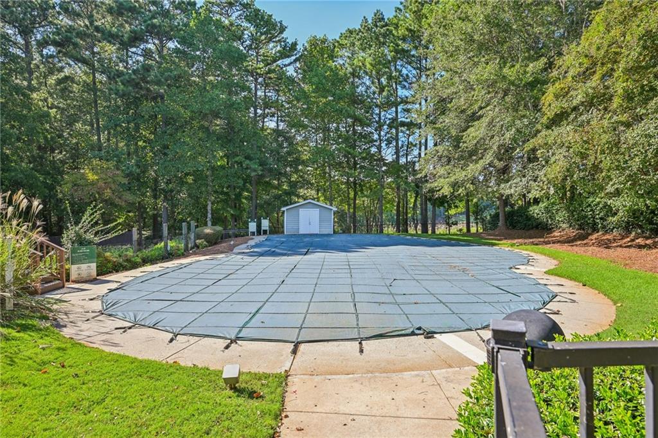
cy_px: 219
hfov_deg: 84.0
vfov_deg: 61.8
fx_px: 365
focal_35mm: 20
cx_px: 329
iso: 100
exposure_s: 1/80
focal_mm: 20
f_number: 8
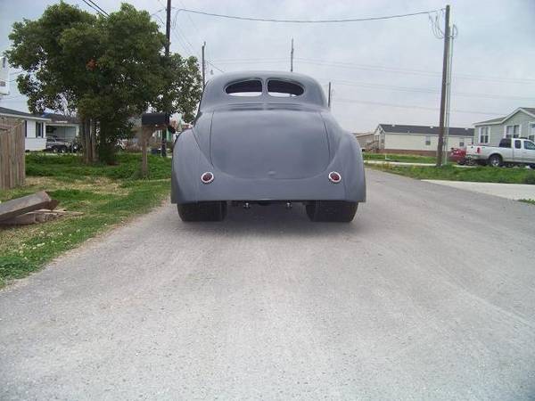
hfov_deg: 51.4
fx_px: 556
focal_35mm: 36
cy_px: 200
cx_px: 268
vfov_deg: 39.7
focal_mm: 5.85
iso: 68
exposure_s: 1/400
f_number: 2.8
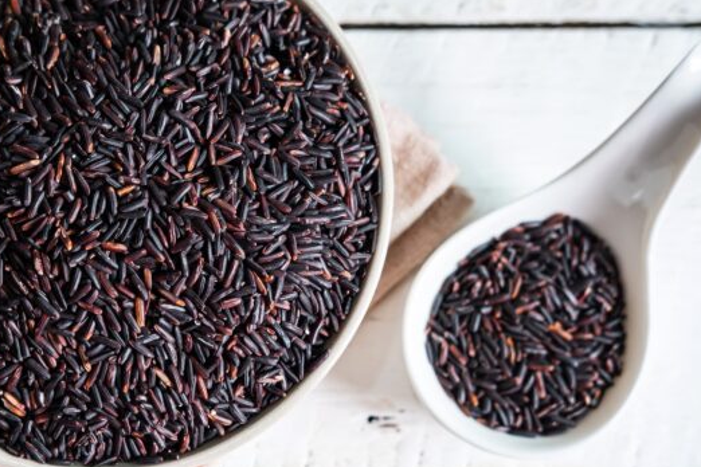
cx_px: 219
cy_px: 250
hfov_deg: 25.8
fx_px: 1519
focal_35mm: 78
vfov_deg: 17.5
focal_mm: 35
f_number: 4
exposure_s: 1/20
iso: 200
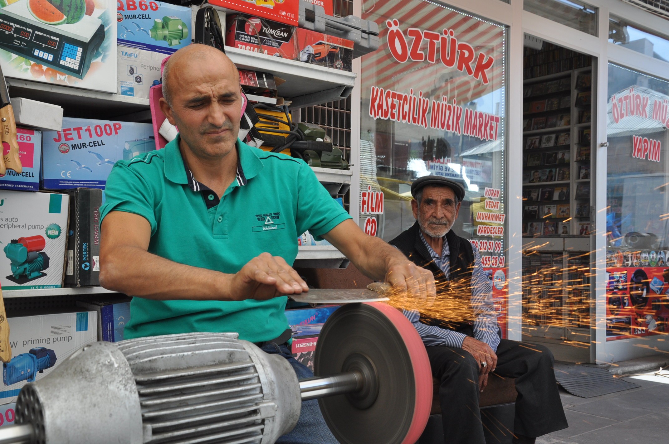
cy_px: 222
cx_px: 334
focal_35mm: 39
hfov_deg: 49.6
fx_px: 724
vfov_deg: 34.1
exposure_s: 1/250
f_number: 8
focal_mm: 26
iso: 400
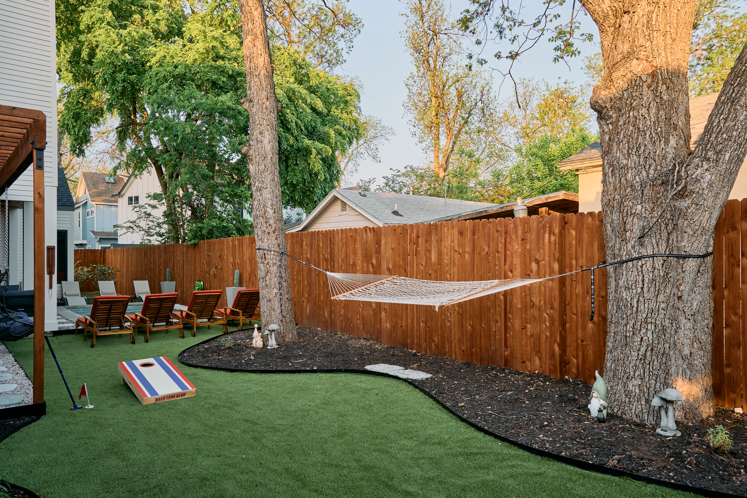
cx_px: 374
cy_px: 249
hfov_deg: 71.5
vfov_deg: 51.3
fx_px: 519
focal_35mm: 25
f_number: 8
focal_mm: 25
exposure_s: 1/13
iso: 100
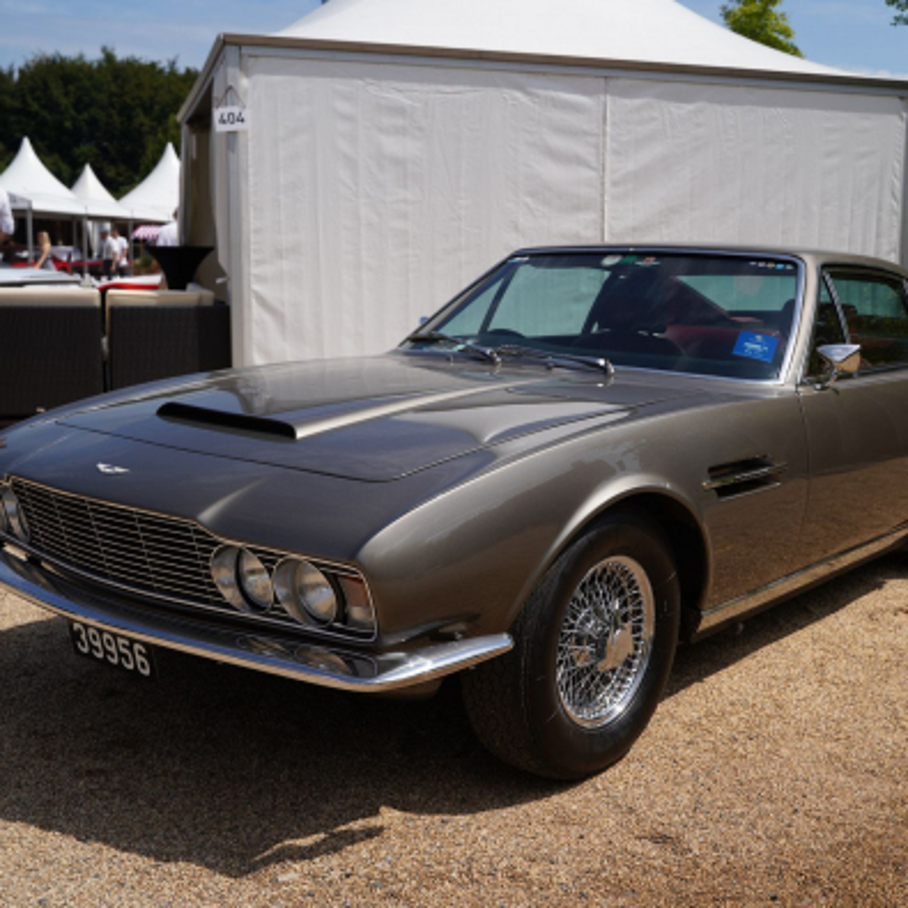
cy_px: 451
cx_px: 538
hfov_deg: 41.7
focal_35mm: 40
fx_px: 1187
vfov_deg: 41.9
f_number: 4.5
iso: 100
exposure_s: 1/1250
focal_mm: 31
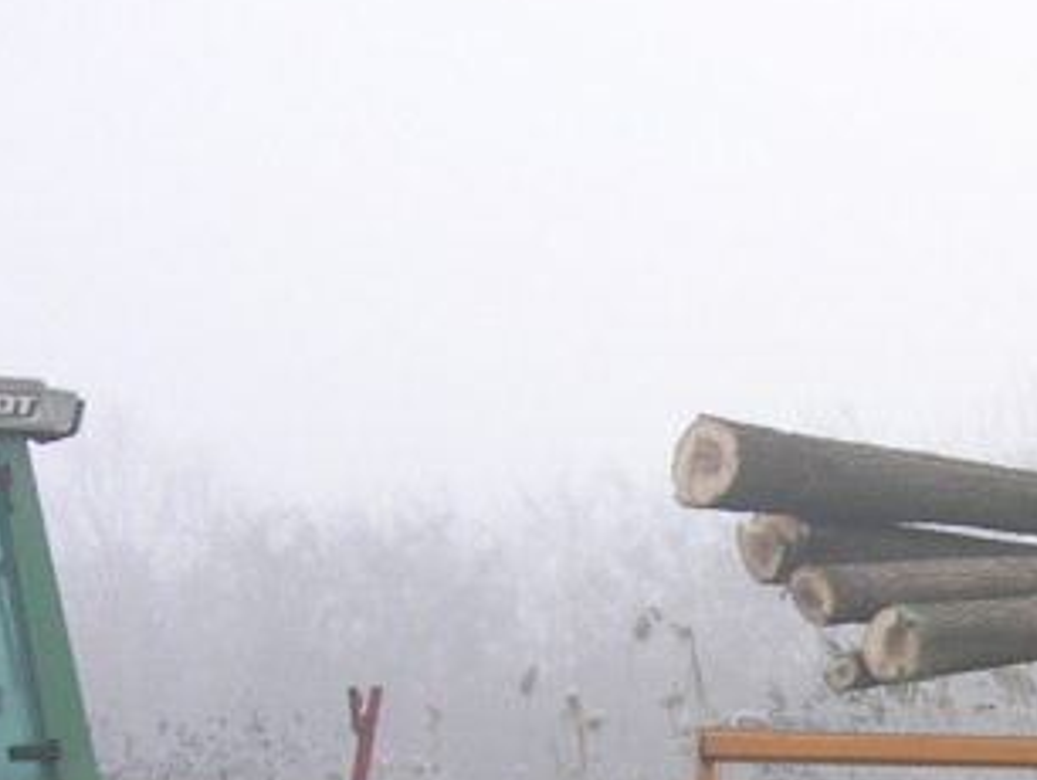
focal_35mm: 127
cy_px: 1089
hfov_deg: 14.3
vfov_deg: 11.3
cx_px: 1640
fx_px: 3808
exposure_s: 1/181
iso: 64
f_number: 2.8
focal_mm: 7.8
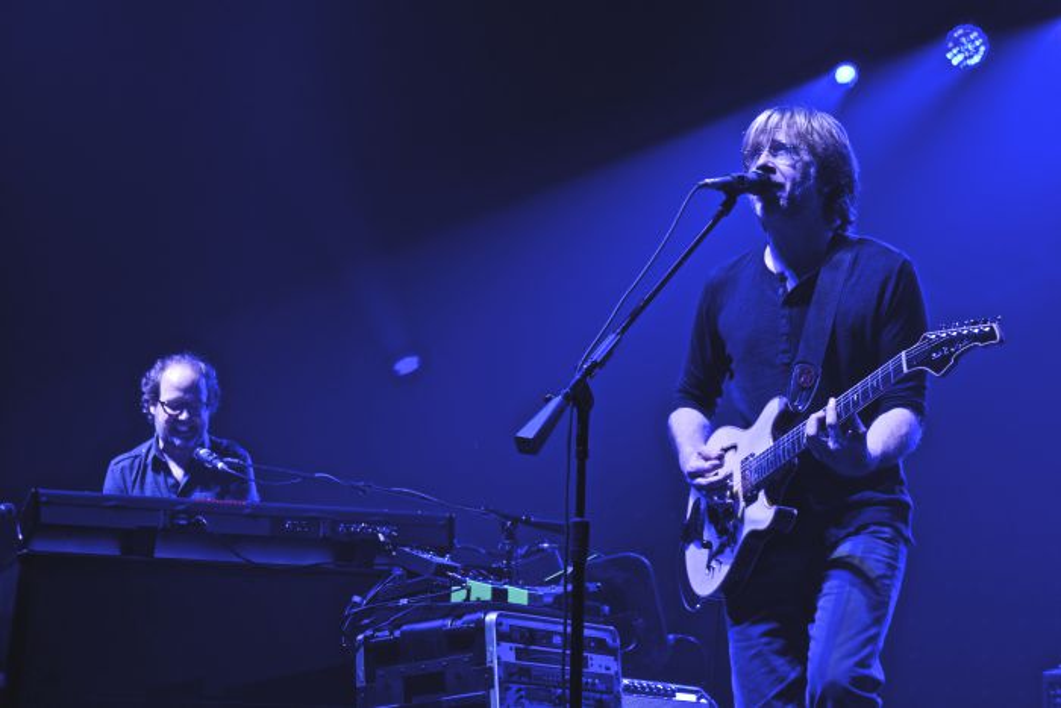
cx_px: 530
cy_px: 354
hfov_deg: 24.8
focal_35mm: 82
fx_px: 2417
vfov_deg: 16.7
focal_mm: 55
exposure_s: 1/100
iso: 250
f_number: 5.6
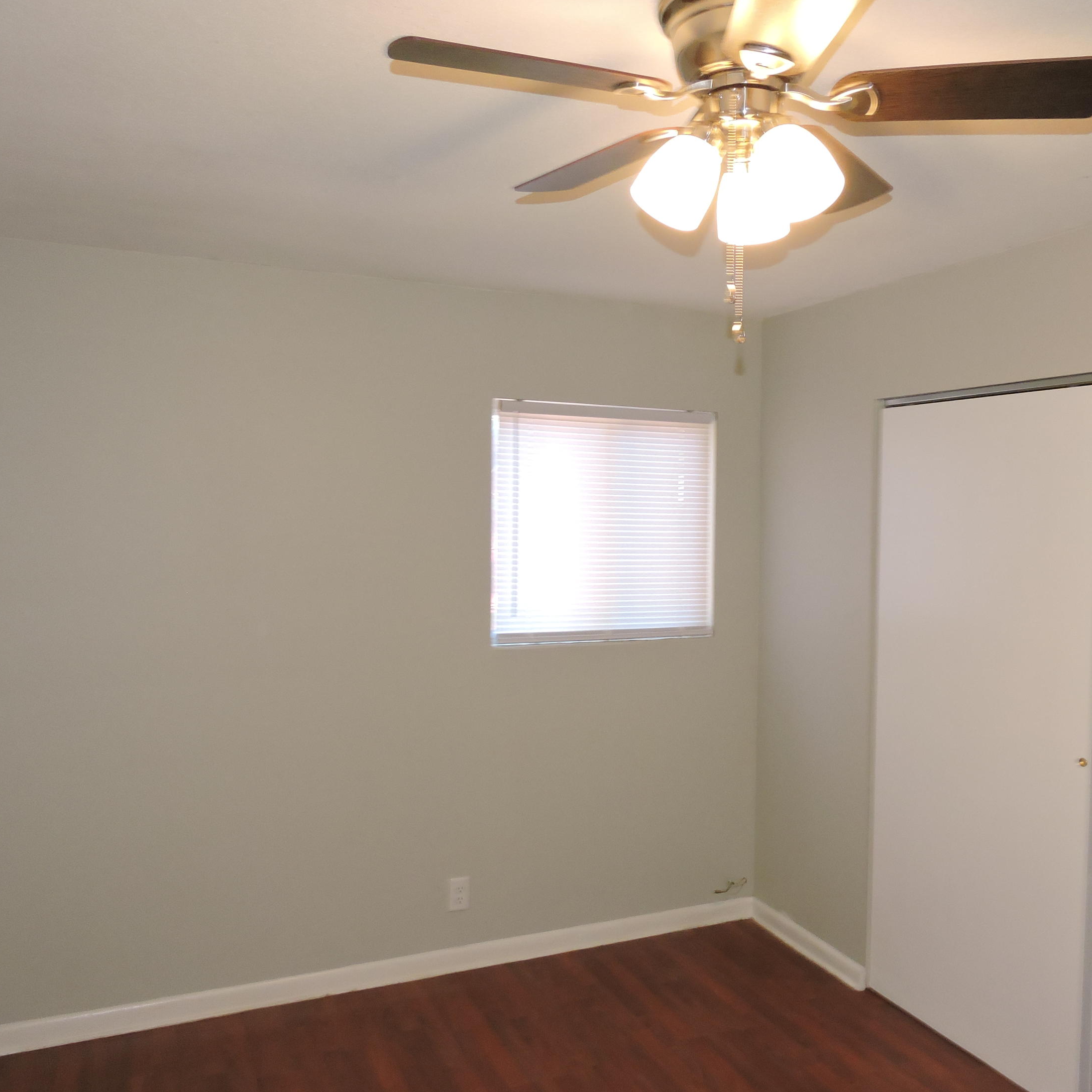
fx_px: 1035
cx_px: 661
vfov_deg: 55.6
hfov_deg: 55.2
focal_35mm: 29
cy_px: 550
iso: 400
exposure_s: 1/40
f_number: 3.3
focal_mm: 4.3
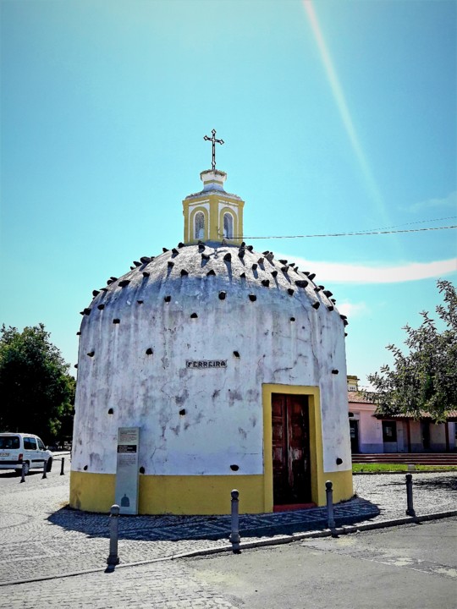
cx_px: 228
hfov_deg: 49.7
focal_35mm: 28
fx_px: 493
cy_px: 304
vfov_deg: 63.4
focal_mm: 3.7
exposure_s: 1/2053
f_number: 1.9
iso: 40
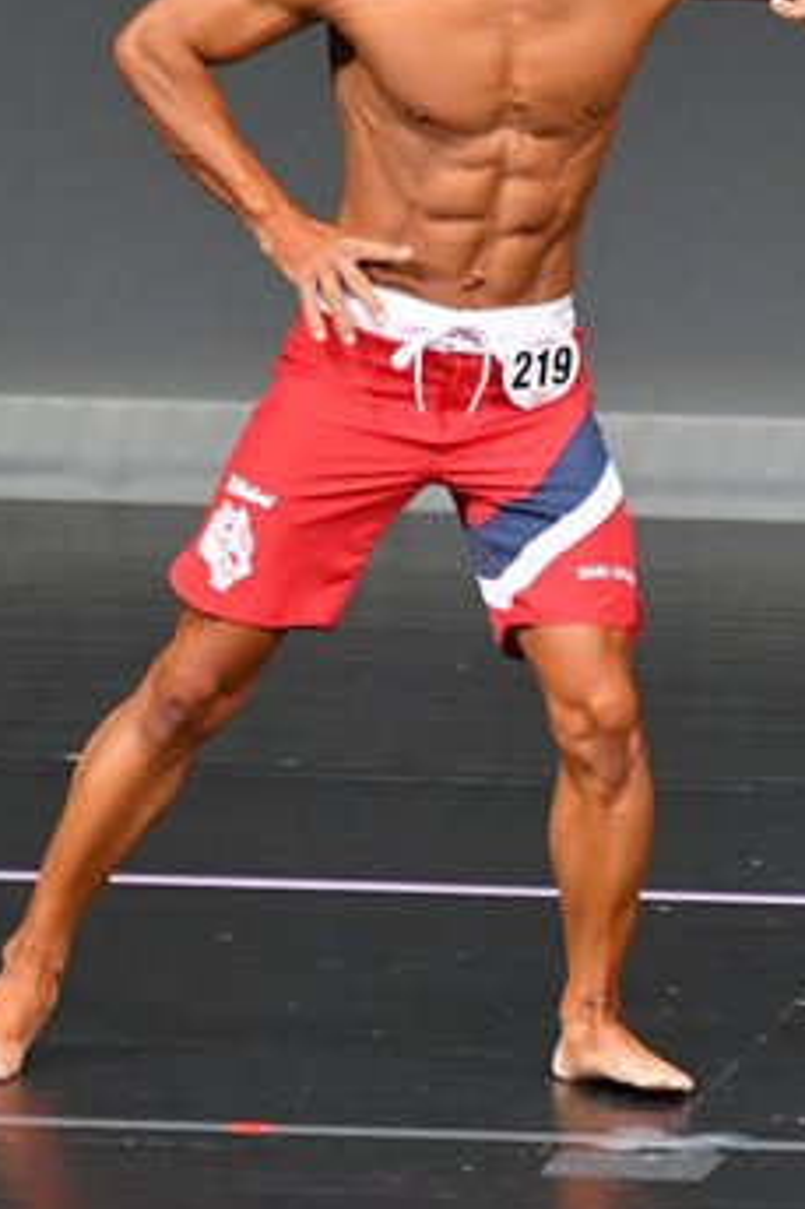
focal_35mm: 844
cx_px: 779
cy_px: 390
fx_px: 28335
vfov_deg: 2.4
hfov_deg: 1.6
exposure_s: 1/400
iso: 5000
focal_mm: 250
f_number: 5.6
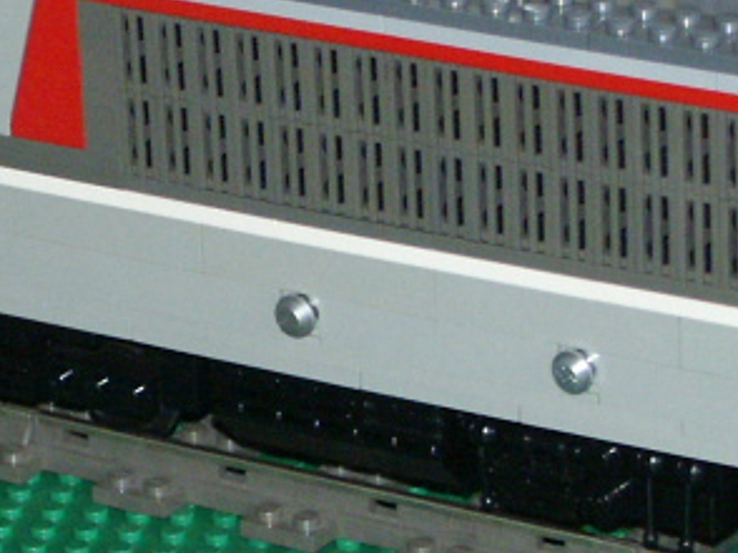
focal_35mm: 305
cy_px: 259
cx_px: -193
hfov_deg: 6.5
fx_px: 6497
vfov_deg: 4.9
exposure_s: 1/60
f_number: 3.5
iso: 200
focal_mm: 17.39
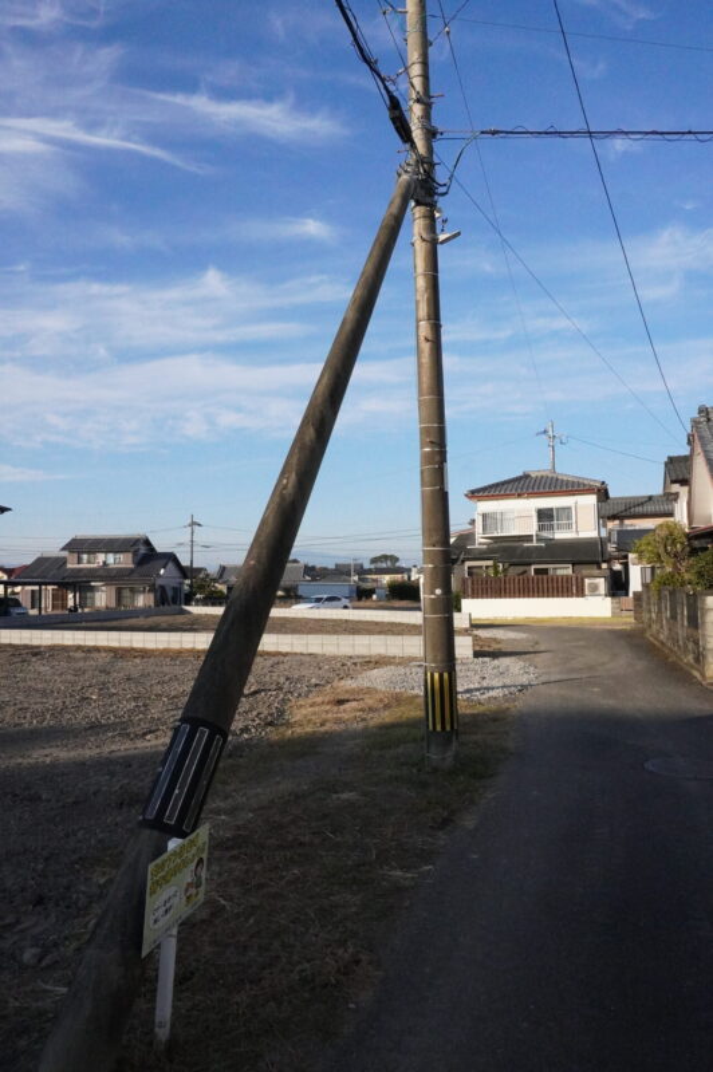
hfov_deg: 53.1
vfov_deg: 73.8
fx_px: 714
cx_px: 356
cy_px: 536
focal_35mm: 24
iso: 6400
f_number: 13
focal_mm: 16
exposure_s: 1/4000
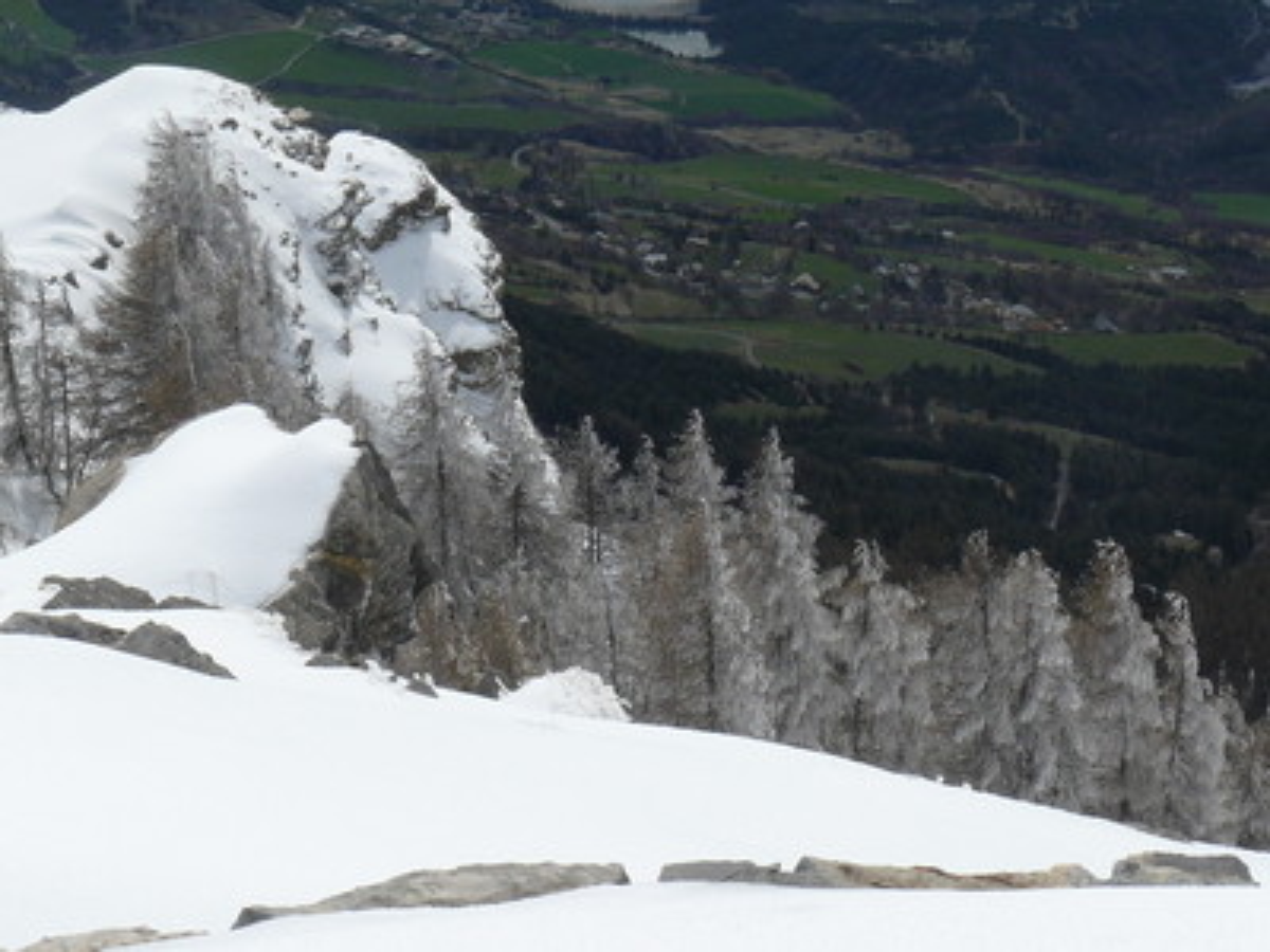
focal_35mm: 111
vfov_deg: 13.3
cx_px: 635
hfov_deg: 17.7
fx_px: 4072
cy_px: 476
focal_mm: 12.4
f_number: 8
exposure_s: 1/640
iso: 100
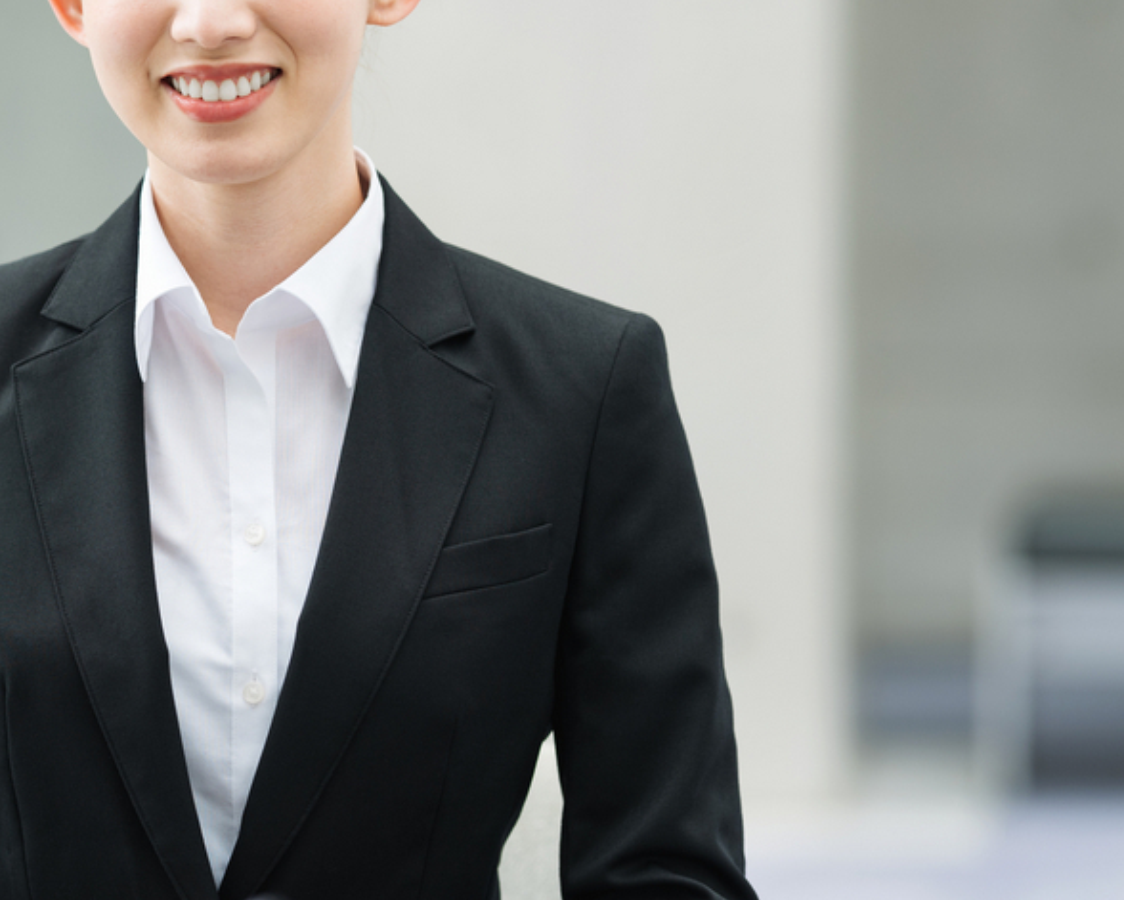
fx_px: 6690
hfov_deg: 9.6
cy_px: 461
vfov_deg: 7.7
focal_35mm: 201
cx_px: 120
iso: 100
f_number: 2.2
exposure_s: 1/200
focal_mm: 105
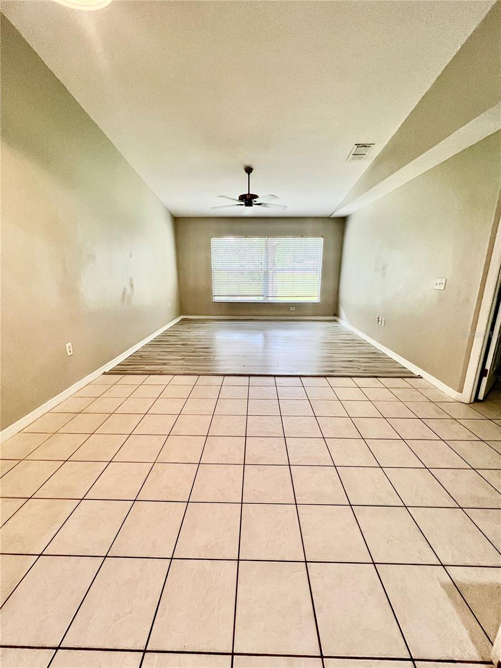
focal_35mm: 13
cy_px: 334
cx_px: 250
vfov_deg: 106.2
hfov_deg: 89.9
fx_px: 251
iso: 200
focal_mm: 1.57
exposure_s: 1/120
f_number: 1.8
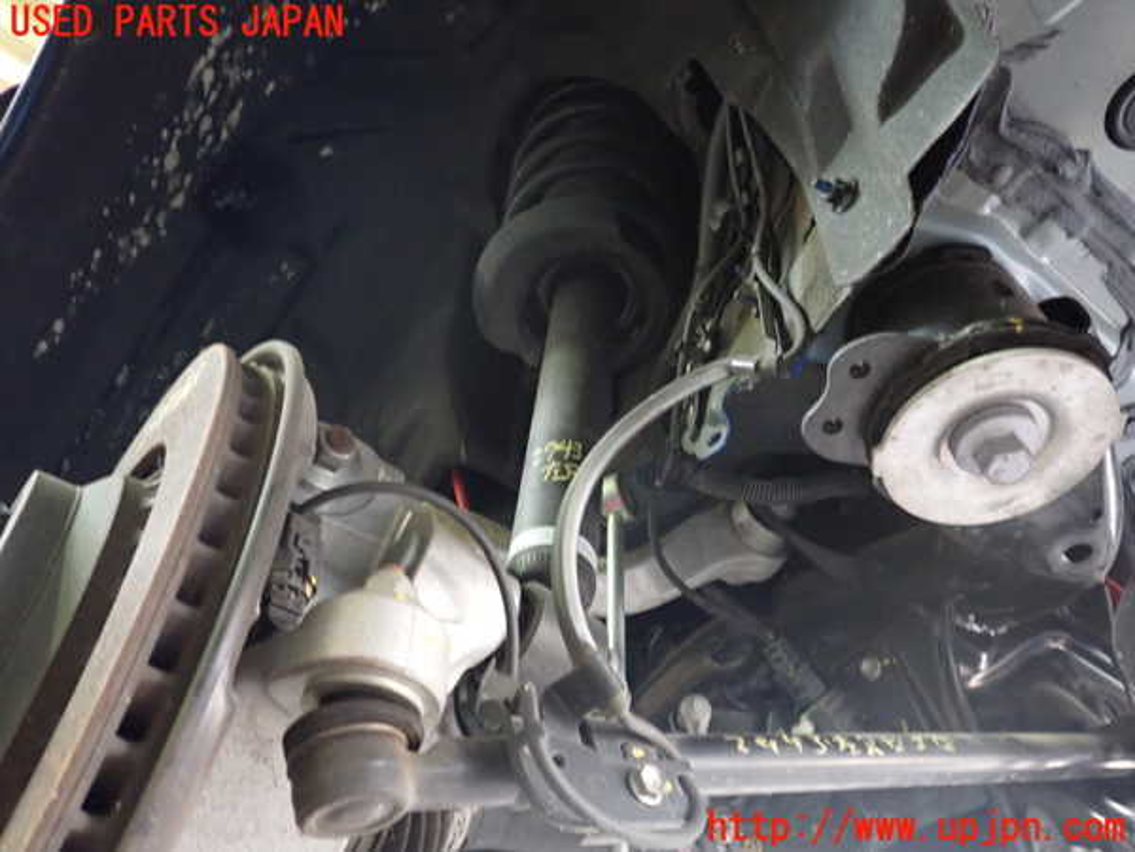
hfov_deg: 60.0
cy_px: 426
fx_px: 984
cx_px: 568
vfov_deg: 46.8
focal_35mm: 30
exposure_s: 1/25
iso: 800
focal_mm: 5.4
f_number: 2.3
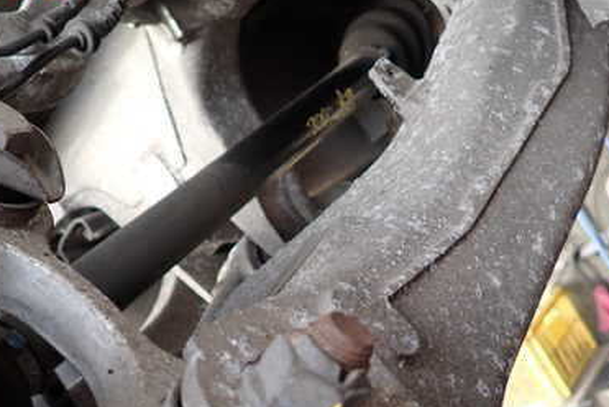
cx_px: 259
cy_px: 336
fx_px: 711
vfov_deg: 31.0
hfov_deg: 46.2
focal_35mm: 42
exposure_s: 1/50
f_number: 2
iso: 200
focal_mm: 4.5
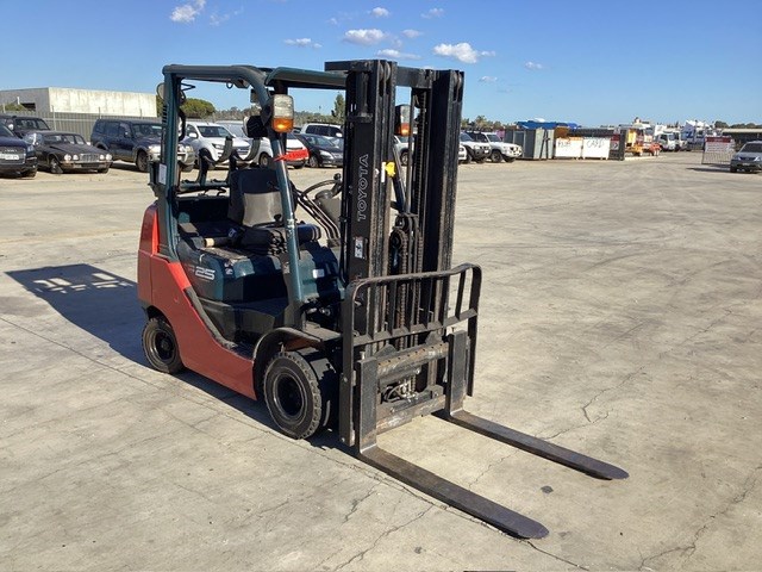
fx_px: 682
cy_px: 286
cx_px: 381
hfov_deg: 58.4
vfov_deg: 45.4
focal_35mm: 31
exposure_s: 1/970
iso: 25
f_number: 2.4
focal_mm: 3.3
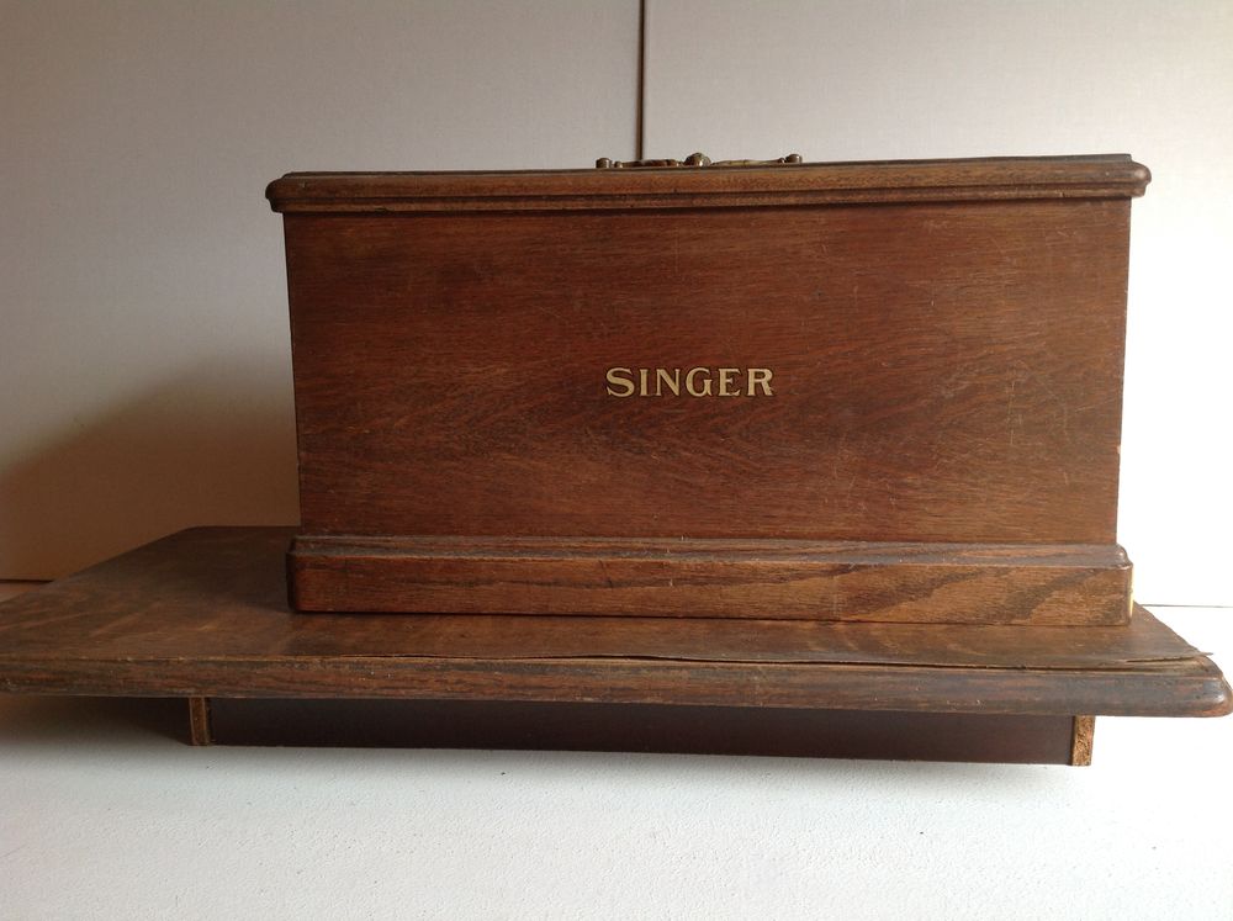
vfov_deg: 40.6
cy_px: 460
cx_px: 616
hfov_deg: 52.7
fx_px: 1245
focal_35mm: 35
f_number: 2.4
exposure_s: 1/60
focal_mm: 4.28
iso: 64
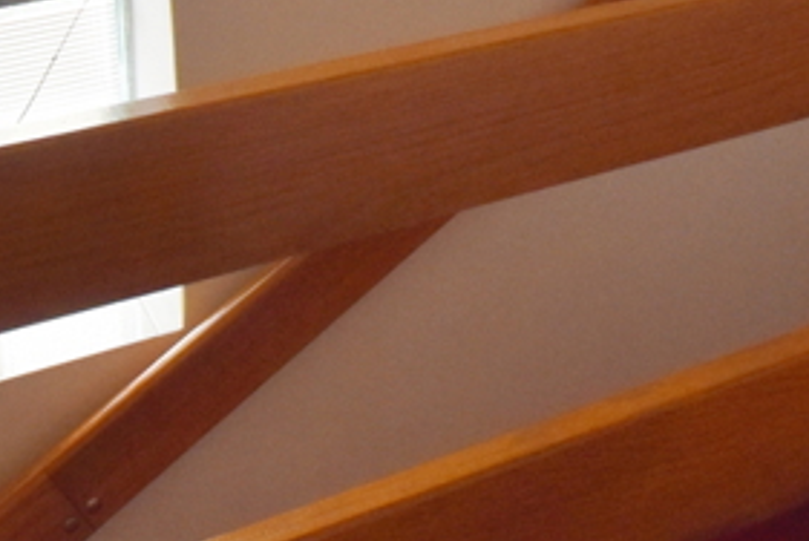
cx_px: 682
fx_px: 1440
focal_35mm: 64
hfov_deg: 30.4
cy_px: -305
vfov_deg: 18.5
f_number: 4.5
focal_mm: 10
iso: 640
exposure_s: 1/250
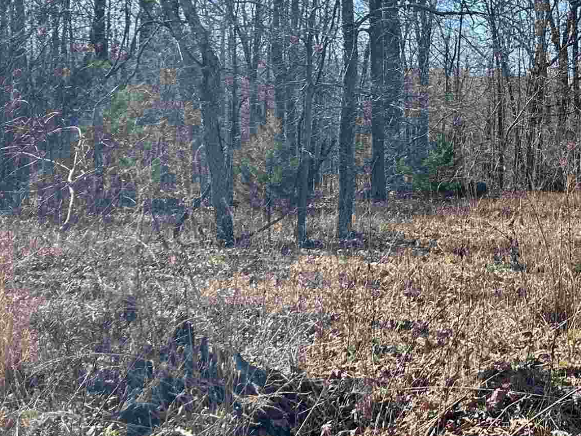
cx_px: 535
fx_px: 1175
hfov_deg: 26.7
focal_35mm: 70
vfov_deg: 20.9
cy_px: 125
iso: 50
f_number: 1.5
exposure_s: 1/853
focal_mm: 5.7
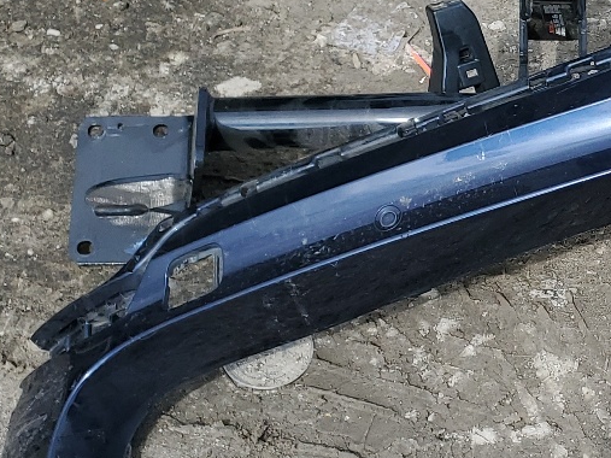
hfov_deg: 22.4
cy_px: 172
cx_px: 681
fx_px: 1447
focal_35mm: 82
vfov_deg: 18.0
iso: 50
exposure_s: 1/2000
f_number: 1.5
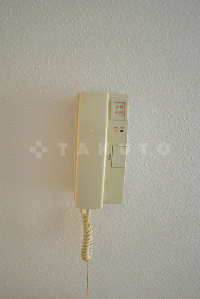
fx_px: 143
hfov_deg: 69.8
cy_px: 150
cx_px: 100
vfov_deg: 92.4
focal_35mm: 17
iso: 1600
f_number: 4.8
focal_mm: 11.5
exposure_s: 1/13
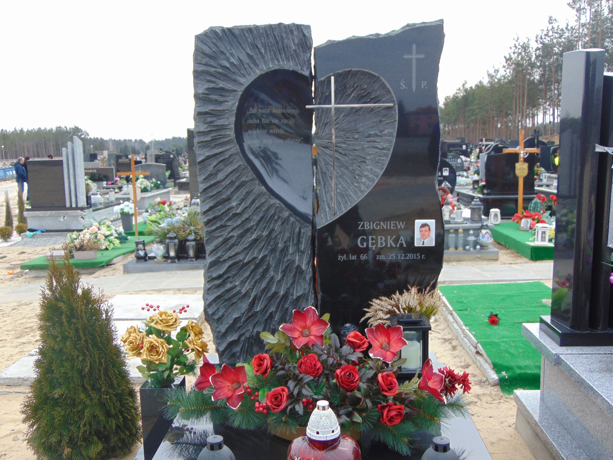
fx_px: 620
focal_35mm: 35
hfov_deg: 52.6
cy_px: 230
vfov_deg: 40.7
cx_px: 306
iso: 80
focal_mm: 6.3
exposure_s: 1/250
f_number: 3.2
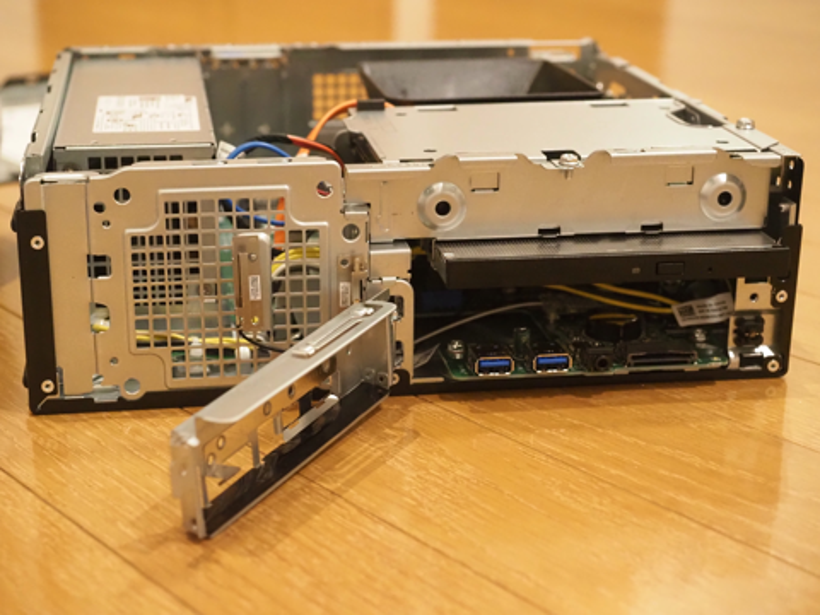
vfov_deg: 22.9
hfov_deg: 30.3
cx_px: 410
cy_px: 308
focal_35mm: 64
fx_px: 1516
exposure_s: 1/80
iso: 6400
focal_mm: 32
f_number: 4
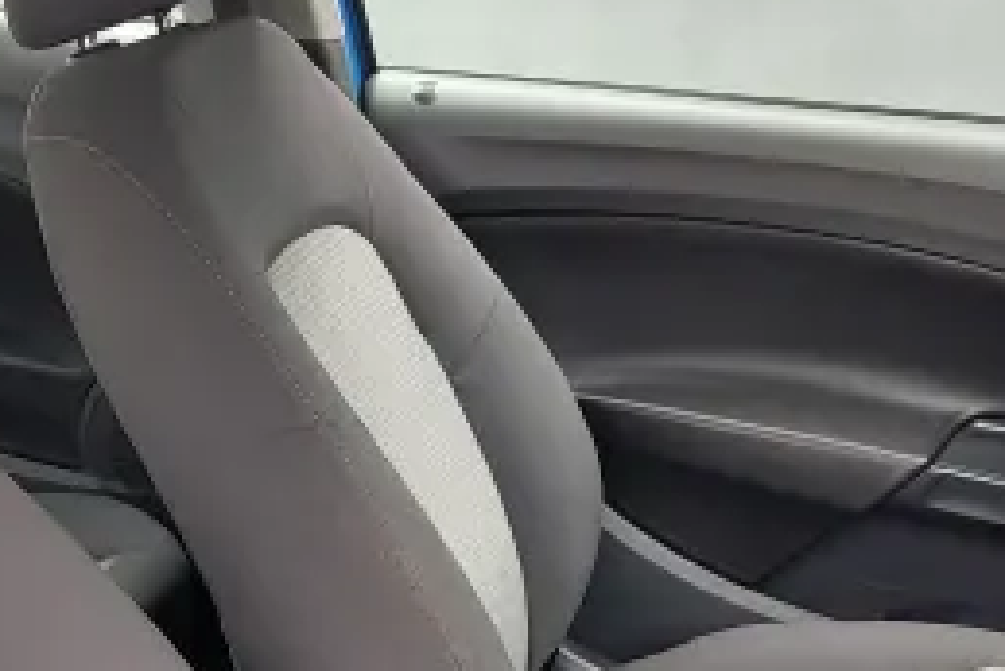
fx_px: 1648
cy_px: 795
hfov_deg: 33.5
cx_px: 299
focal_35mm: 59
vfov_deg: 21.5
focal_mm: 5.56
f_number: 1.8
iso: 220
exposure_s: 1/50
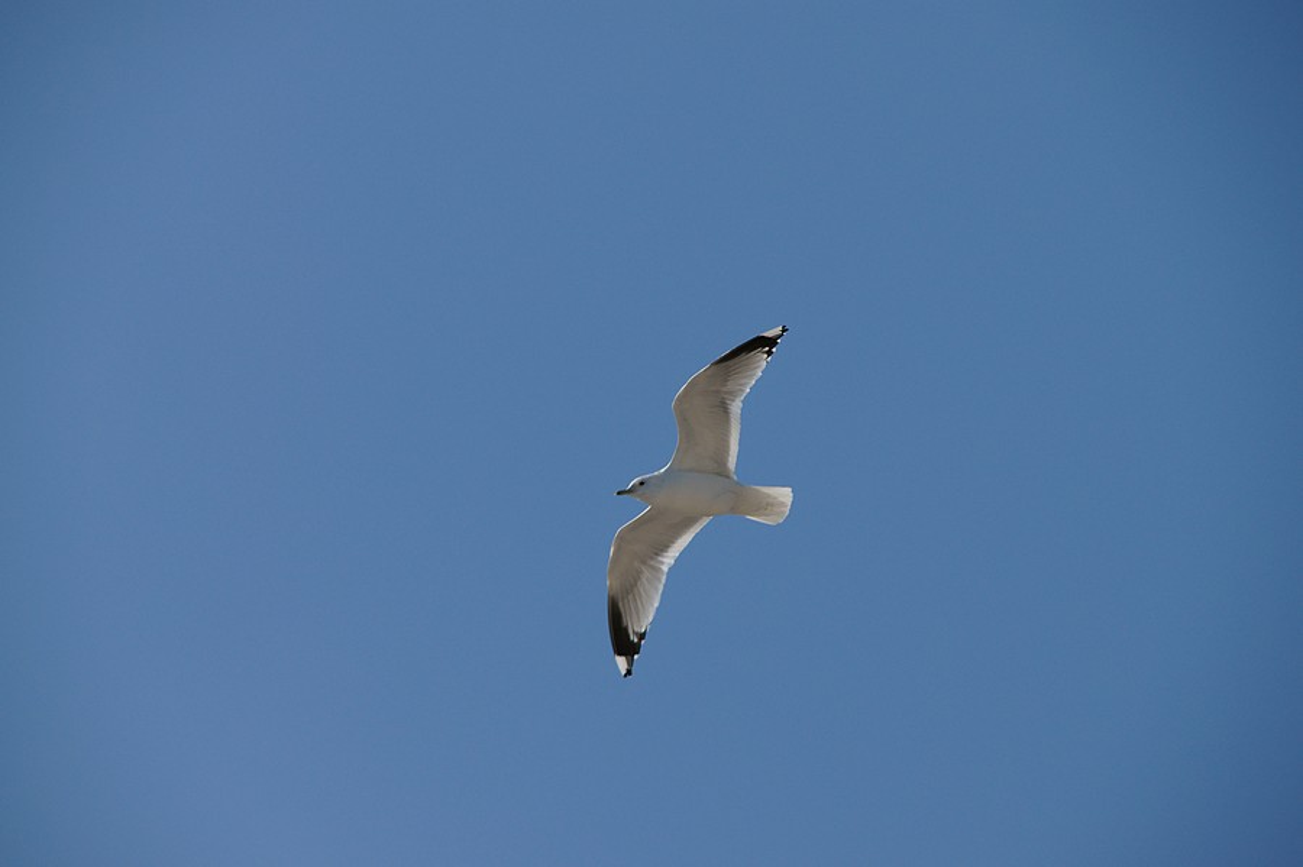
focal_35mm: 300
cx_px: 652
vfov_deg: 4.6
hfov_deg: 6.9
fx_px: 10852
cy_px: 434
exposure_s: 1/1000
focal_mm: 200
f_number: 9
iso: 200
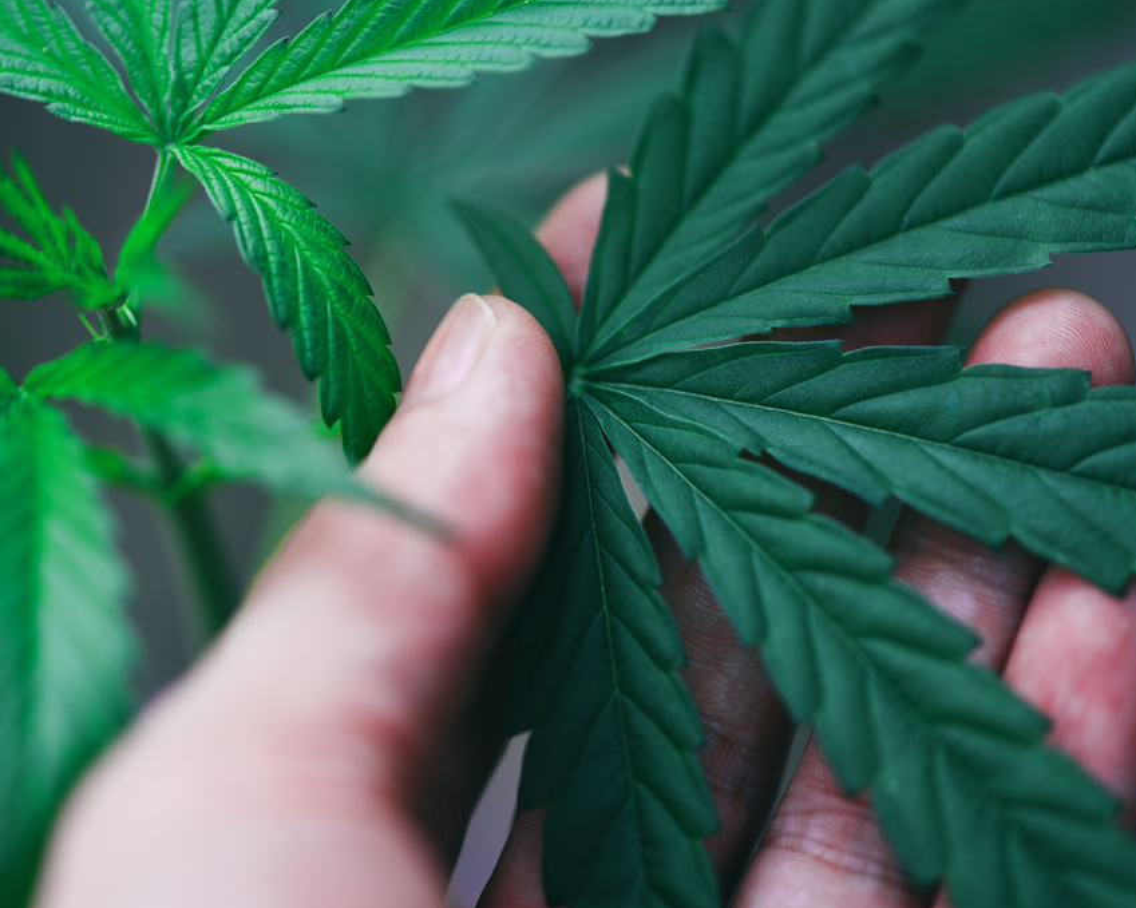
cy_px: 453
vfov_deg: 13.0
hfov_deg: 16.2
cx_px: 514
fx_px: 4000
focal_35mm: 119
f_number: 3.2
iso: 125
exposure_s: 1/320
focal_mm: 105
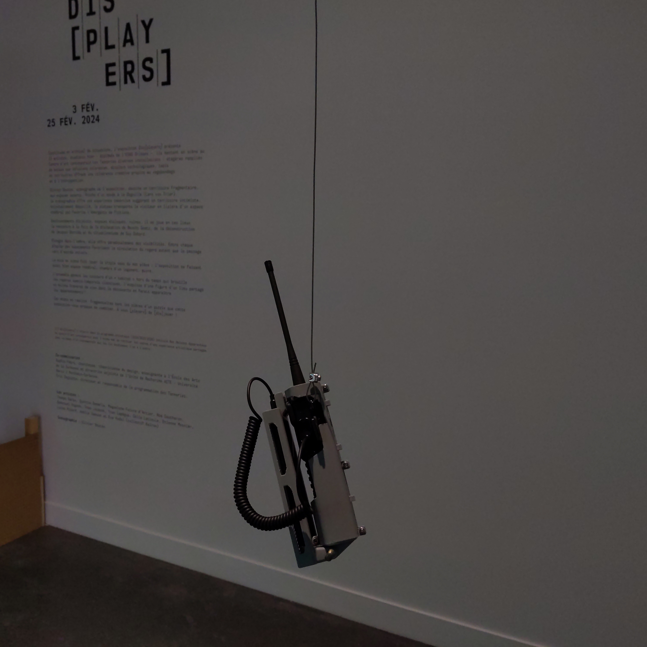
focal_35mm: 31
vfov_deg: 52.5
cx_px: 273
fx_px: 656
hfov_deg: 52.3
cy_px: 320
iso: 312
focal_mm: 4.44
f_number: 1.8
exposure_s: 1/100
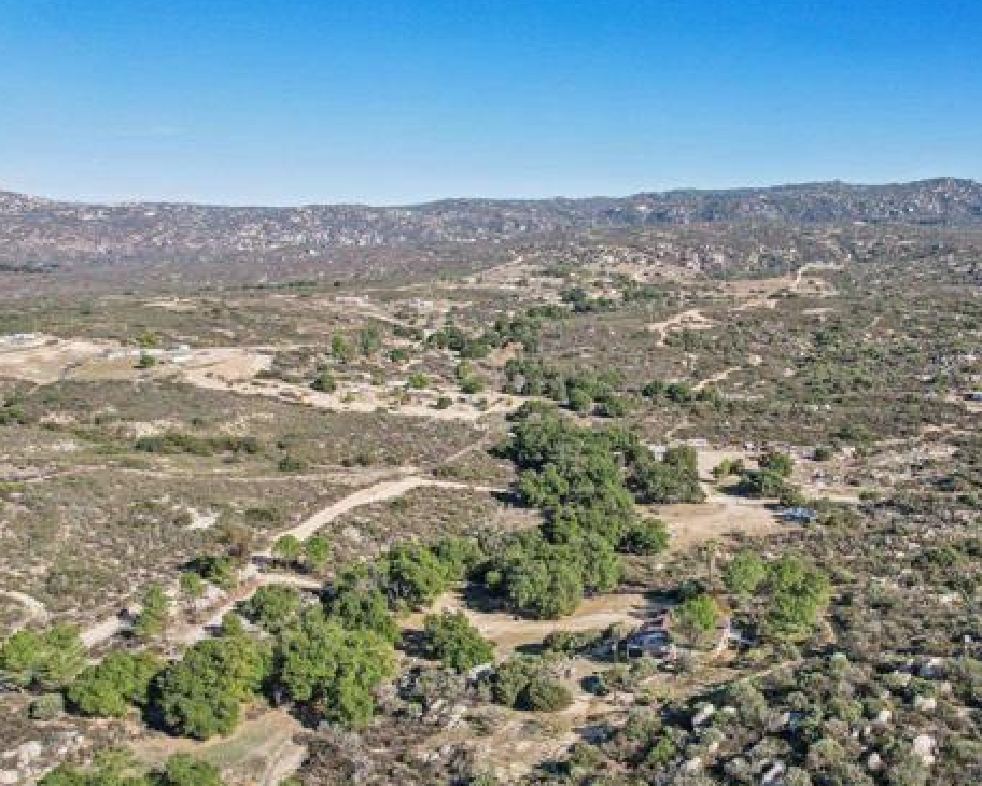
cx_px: 678
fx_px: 843
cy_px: 447
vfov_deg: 49.8
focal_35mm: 29
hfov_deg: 58.6
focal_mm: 8.4
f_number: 2.8
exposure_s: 1/2000
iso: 130
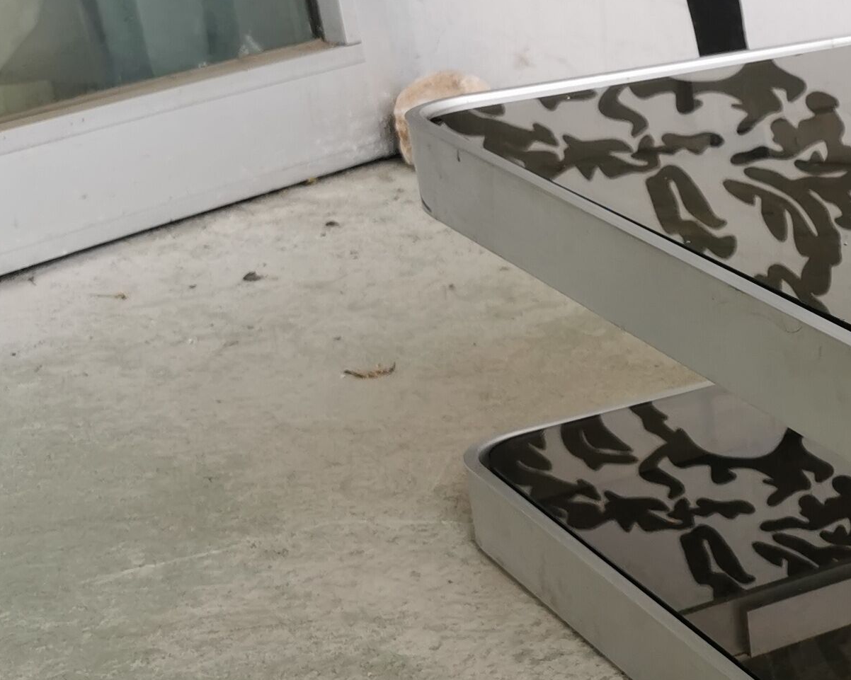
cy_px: 512
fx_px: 2014
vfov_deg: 19.0
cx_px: 1160
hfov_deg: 21.2
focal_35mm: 80
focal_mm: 5.56
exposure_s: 1/157
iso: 50
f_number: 1.6
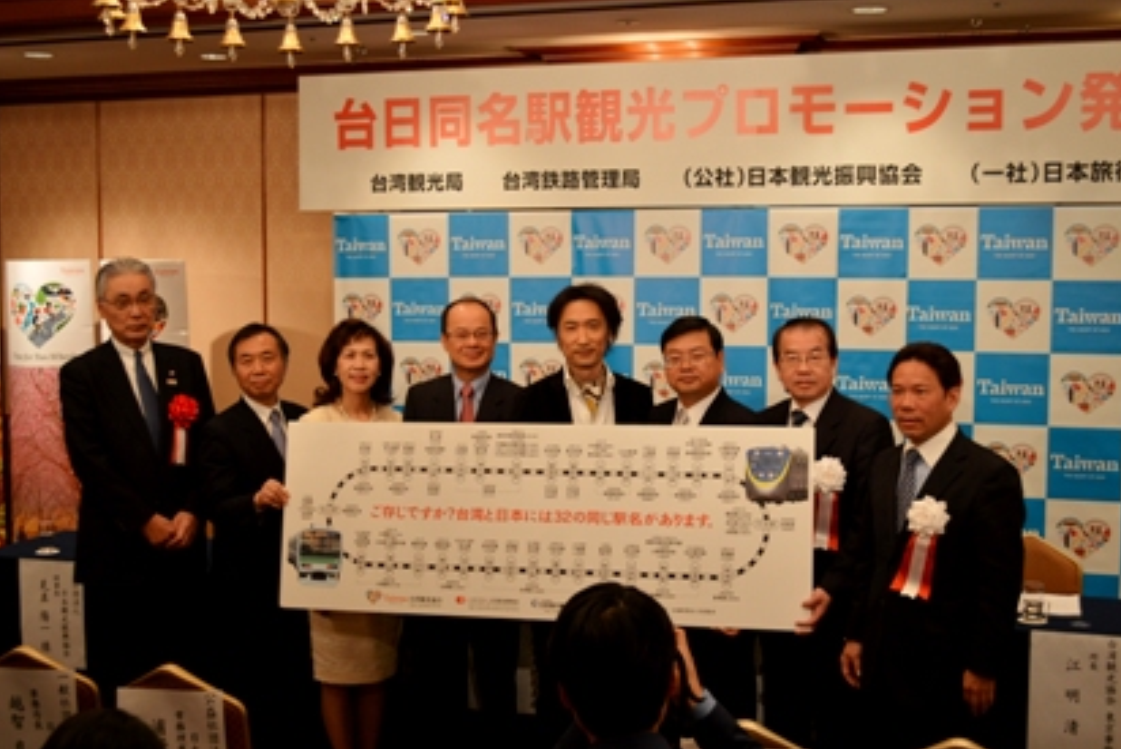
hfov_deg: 40.3
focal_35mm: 49
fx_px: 1526
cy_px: 373
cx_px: 556
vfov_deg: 27.5
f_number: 4.8
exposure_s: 1/30
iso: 400
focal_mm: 32
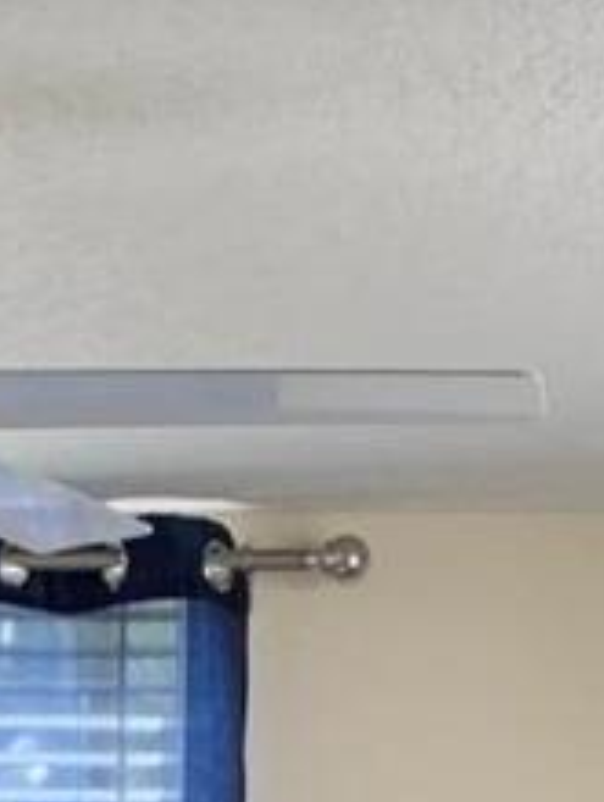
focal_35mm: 182
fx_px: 4222
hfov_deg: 8.2
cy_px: 2208
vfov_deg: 9.2
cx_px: 194
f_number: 1.8
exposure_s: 1/93
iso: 100
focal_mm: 4.25
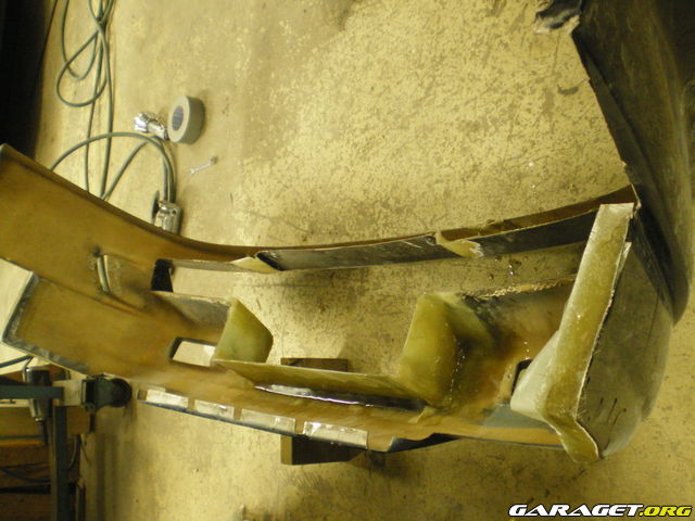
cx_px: 348
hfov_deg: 49.0
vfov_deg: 37.7
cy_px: 260
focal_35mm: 38
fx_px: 763
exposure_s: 1/25
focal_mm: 6.3
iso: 400
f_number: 3.1
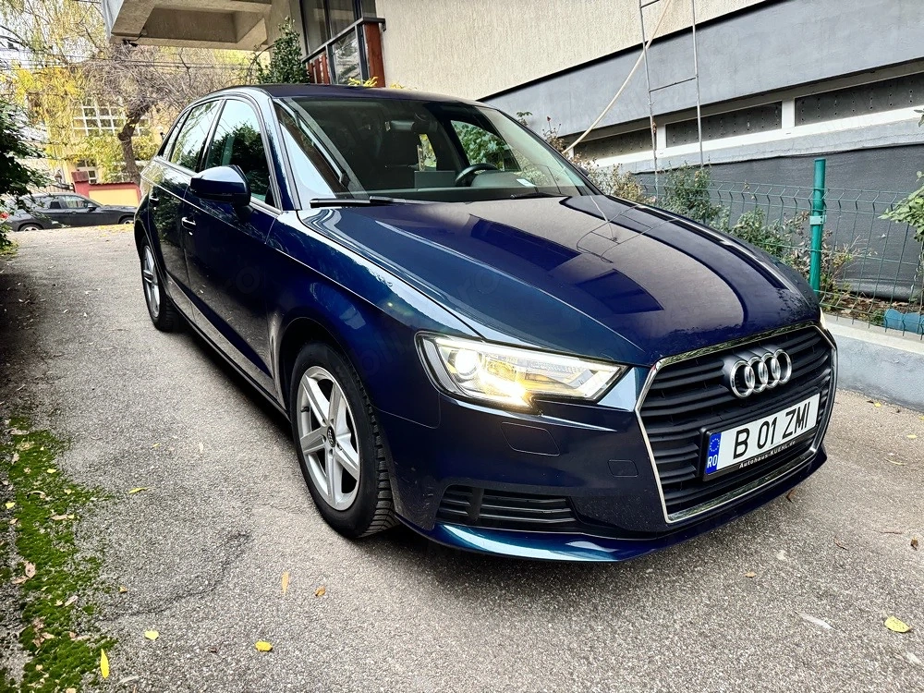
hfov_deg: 71.6
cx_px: 462
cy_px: 346
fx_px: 641
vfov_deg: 56.8
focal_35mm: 24
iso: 320
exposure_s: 1/50
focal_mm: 6.76
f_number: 1.78
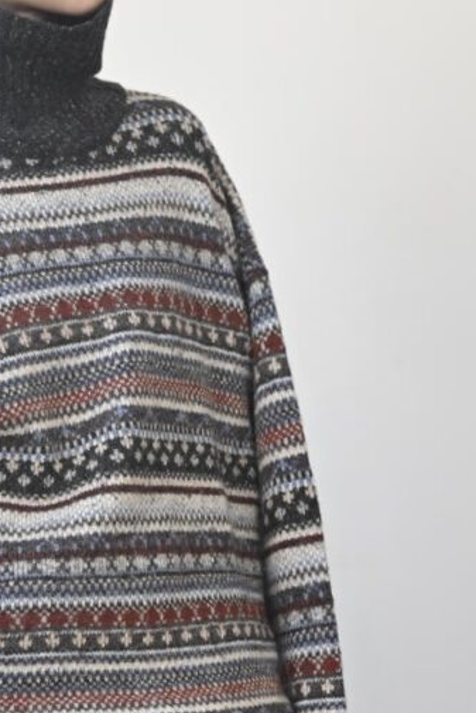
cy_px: 654
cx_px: 27
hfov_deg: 17.6
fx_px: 1506
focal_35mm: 76
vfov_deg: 25.7
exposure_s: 1/100
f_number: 4.5
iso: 320
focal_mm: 40
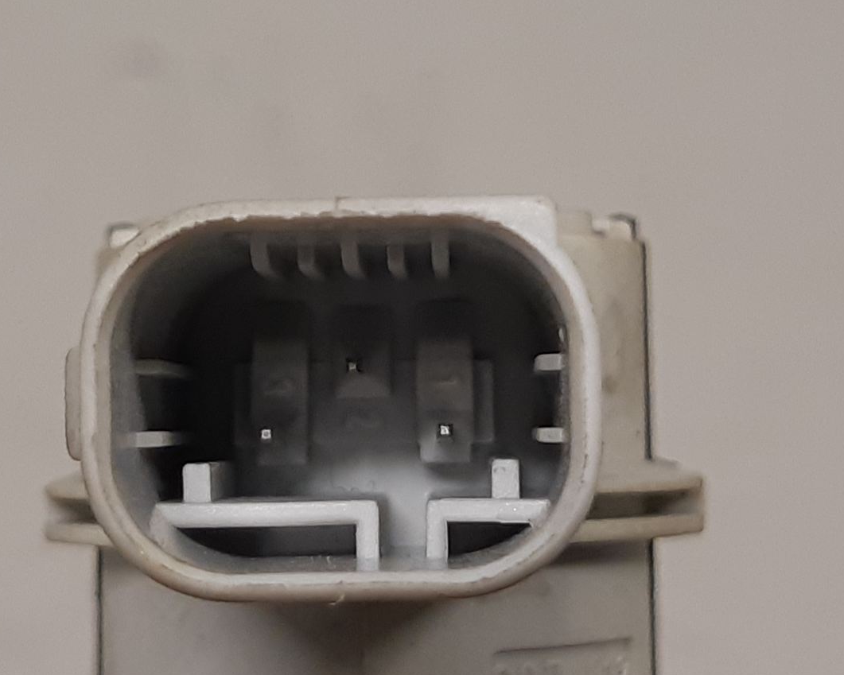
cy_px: 239
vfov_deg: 30.7
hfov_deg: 38.0
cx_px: 371
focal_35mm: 49
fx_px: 1224
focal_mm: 3.93
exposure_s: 1/50
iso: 100
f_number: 1.7
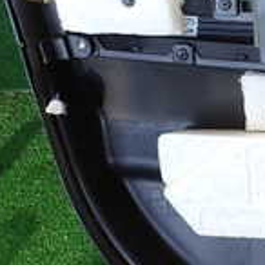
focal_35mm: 91
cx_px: 470
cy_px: 49
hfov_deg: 16.2
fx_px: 788
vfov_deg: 18.9
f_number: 2.8
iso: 100
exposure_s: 1/125
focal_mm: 4.5
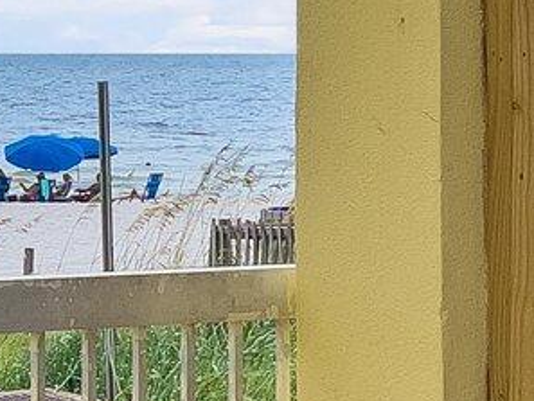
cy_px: 22
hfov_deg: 10.5
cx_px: -342
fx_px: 2762
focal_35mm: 179
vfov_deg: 8.3
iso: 32
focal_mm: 5.1
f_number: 1.6
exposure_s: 1/6000
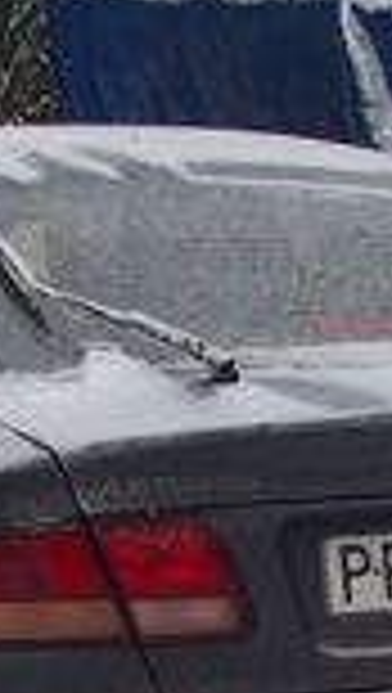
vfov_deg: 13.9
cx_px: 180
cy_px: 477
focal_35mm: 154
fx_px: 2836
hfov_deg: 7.9
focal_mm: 5.7
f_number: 2.8
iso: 80
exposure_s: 1/222
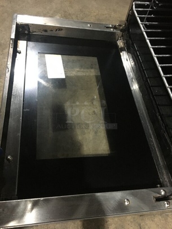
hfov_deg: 48.2
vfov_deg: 61.7
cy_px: 114
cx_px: 86
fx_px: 192
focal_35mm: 29
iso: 250
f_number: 2.2
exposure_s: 1/15
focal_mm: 4.15
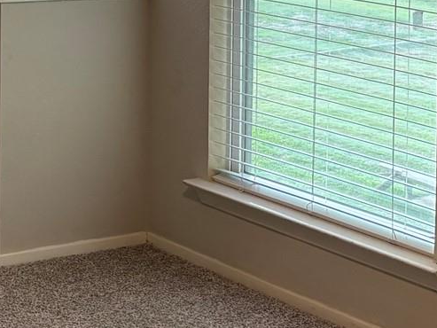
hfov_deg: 17.2
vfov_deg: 13.0
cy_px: -158
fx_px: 1364
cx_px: -117
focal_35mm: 108
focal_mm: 5.96
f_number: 1.6
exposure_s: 1/60
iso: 64
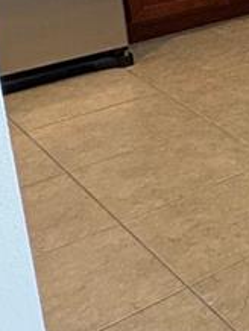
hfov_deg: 12.9
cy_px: -80
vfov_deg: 22.9
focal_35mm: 77
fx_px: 737
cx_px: 647
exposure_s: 1/60
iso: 500
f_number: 2.2
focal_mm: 2.22
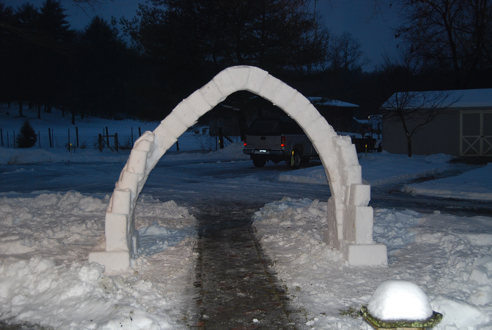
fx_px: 575
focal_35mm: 42
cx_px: 246
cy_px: 165
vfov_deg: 32.0
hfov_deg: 46.3
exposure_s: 1/60
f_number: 4.2
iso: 450
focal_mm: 28
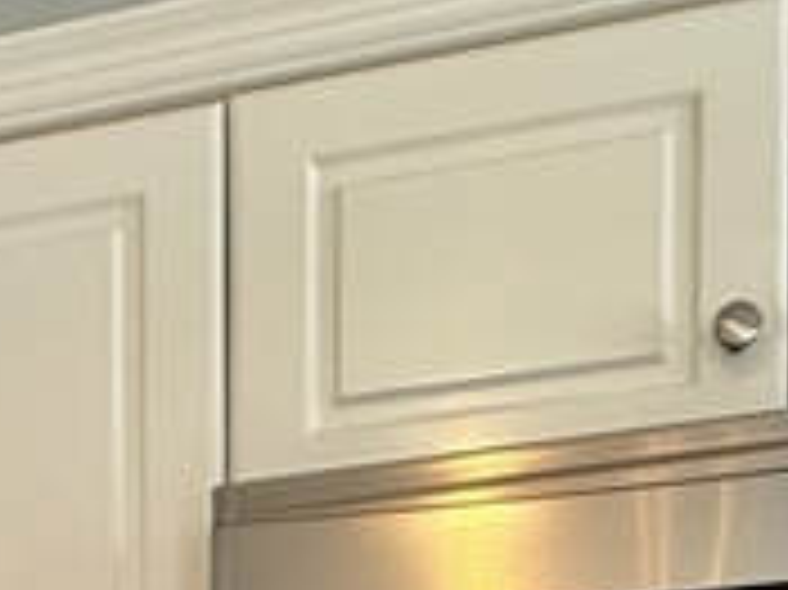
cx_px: 108
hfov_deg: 23.3
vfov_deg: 13.6
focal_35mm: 82
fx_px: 1865
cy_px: 1365
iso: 200
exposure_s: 1/60
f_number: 2.2
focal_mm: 2.22
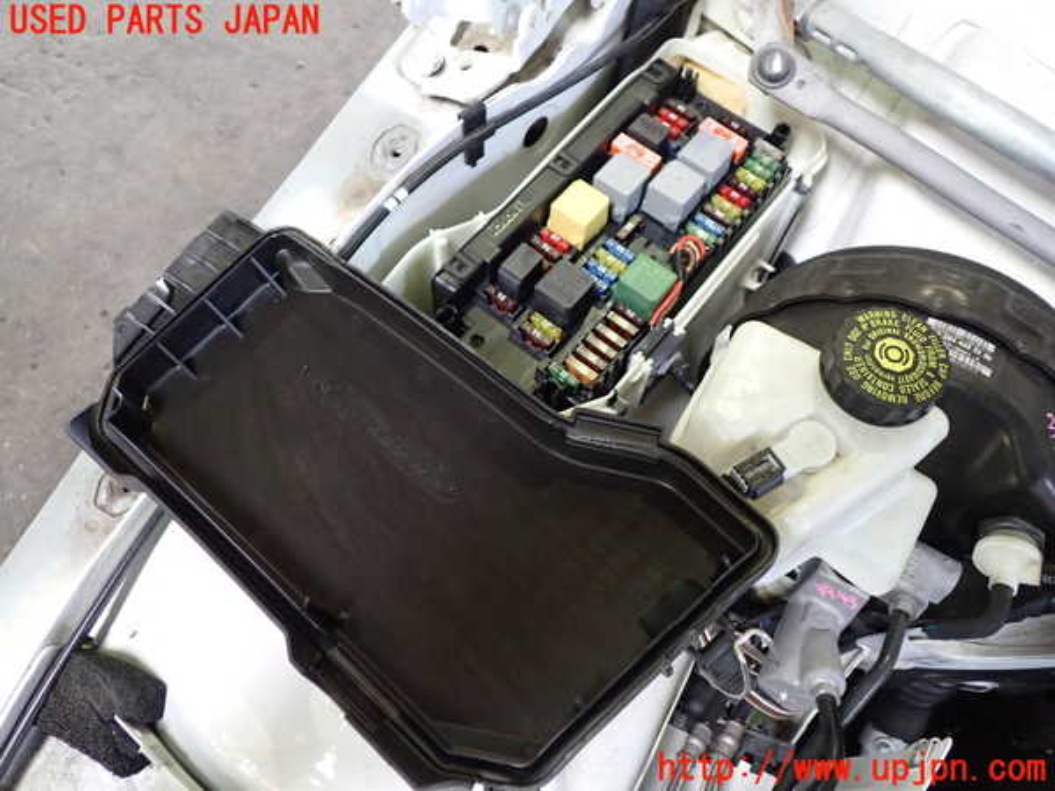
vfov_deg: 46.8
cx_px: 528
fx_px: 914
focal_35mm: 30
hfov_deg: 60.0
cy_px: 396
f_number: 2.3
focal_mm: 5.4
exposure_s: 1/30
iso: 500
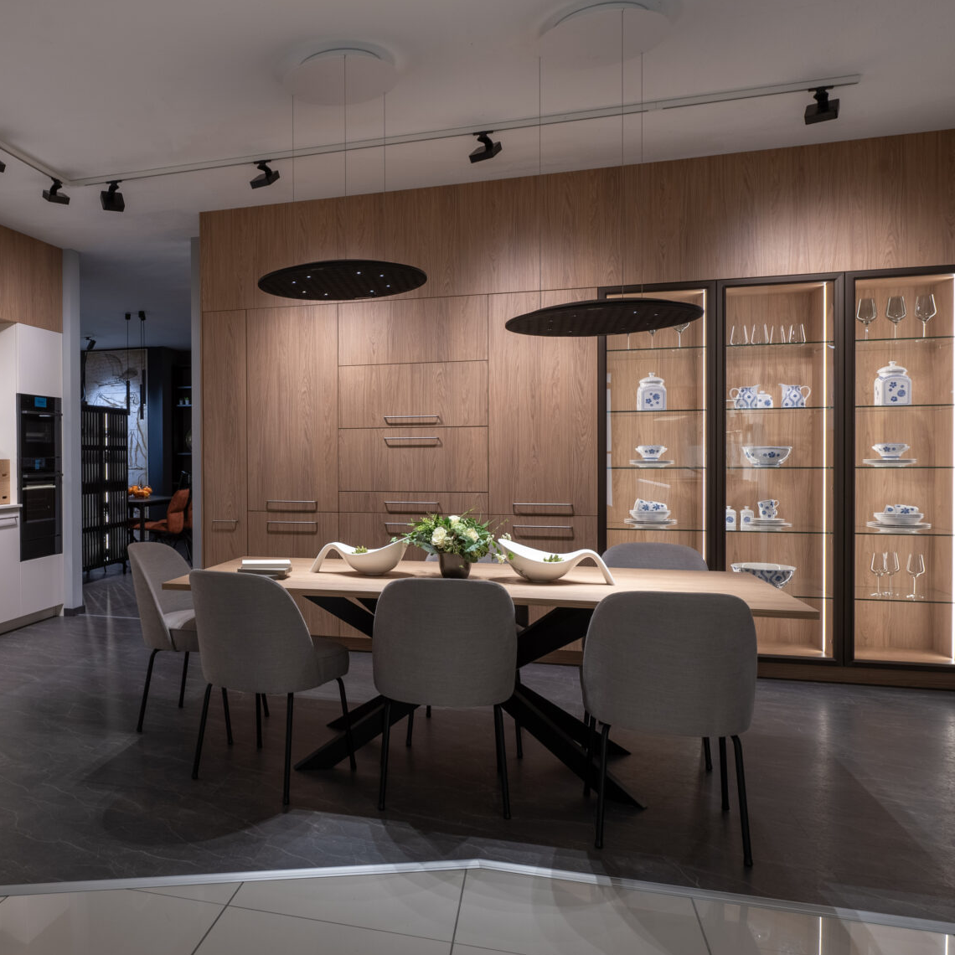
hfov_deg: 53.0
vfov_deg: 55.6
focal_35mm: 29
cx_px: 231
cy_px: 479
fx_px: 905
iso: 400
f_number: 8
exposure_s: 1/80
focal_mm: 19
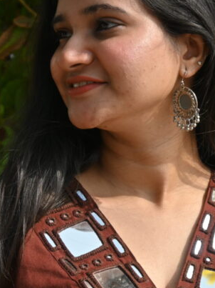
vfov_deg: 12.2
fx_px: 1334
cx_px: 120
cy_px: 223
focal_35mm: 161
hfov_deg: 9.2
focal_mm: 50
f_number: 7.1
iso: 100
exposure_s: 1/400
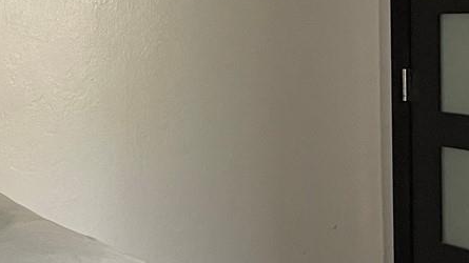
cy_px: 128
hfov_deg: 18.5
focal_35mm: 98
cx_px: -289
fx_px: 1218
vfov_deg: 12.3
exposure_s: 1/74
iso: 125
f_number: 1.6
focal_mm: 5.1
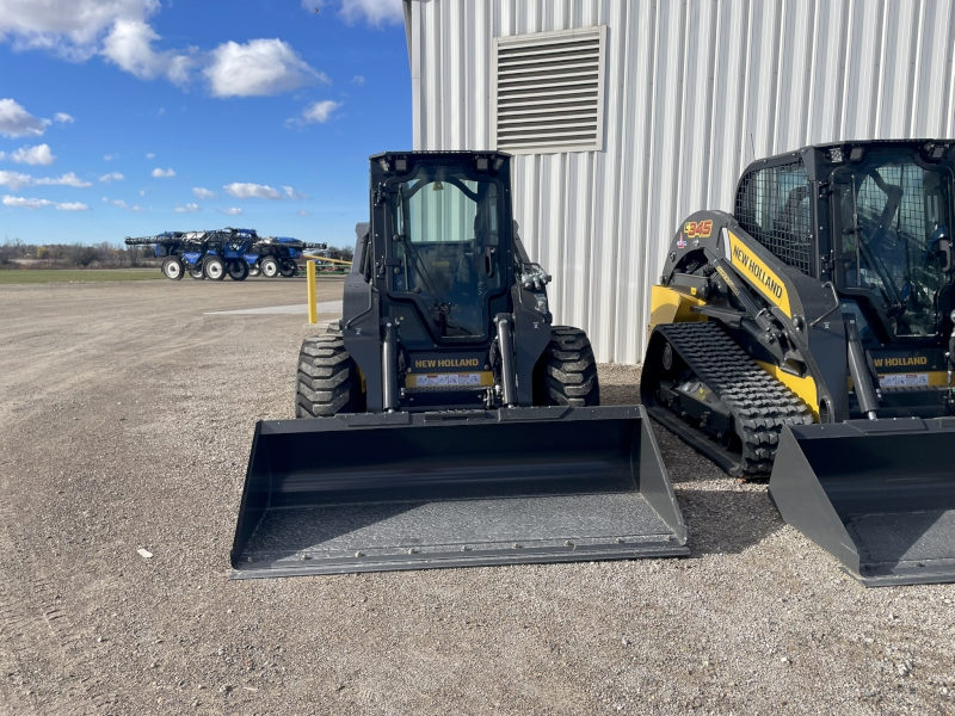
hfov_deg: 67.3
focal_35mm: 26
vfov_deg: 53.1
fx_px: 717
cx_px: 478
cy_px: 358
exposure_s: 1/3205
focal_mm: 4.2
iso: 32
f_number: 1.6
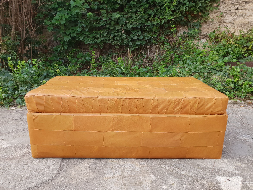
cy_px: 95
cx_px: 126
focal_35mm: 26
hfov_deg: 67.3
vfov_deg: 53.1
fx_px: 190
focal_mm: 4.3
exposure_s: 1/100
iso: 64
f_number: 2.4
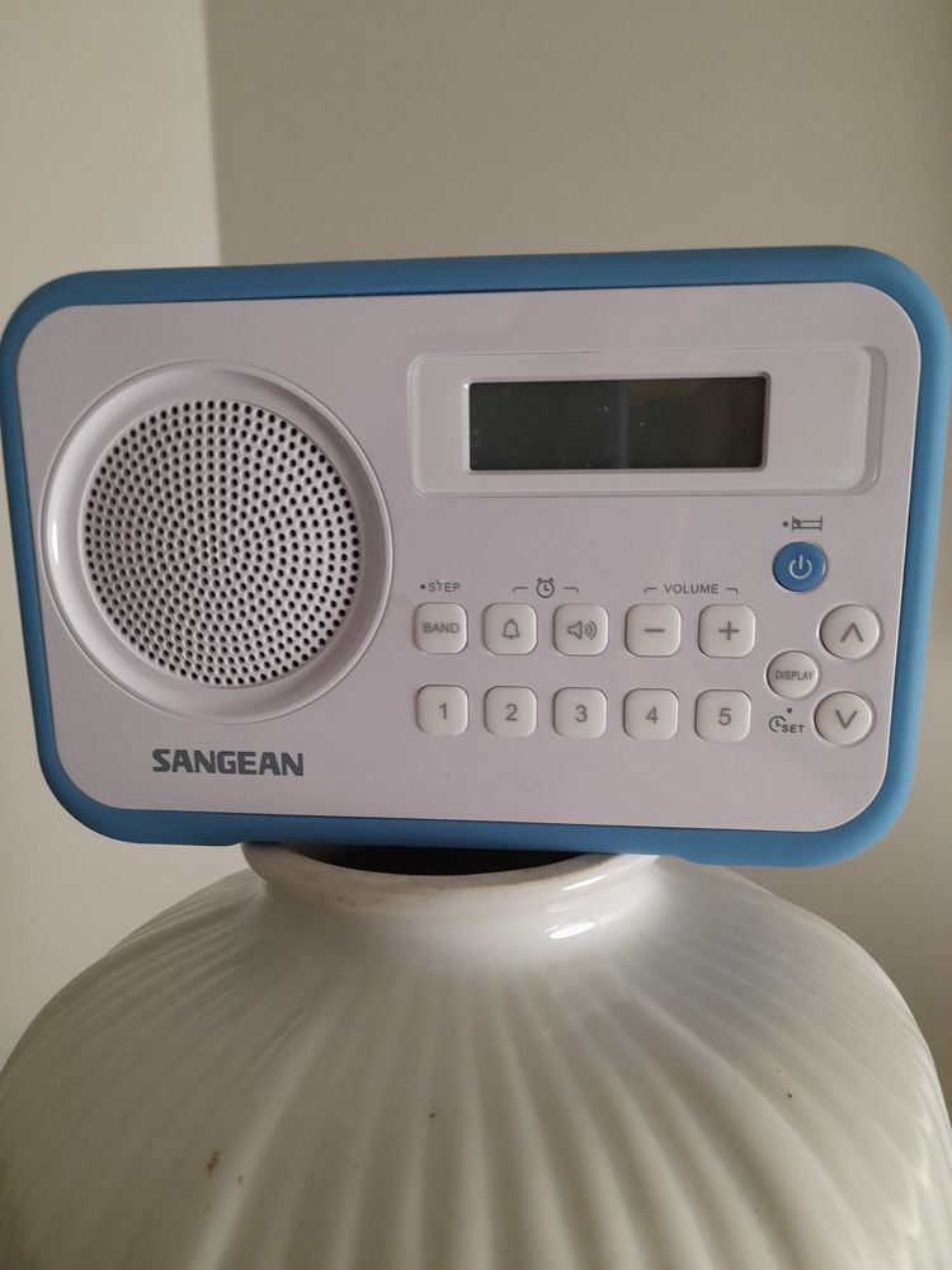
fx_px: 917
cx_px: 476
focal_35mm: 25
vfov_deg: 69.4
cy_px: 635
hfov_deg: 54.9
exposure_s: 1/50
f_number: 2
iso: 250
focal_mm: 4.6
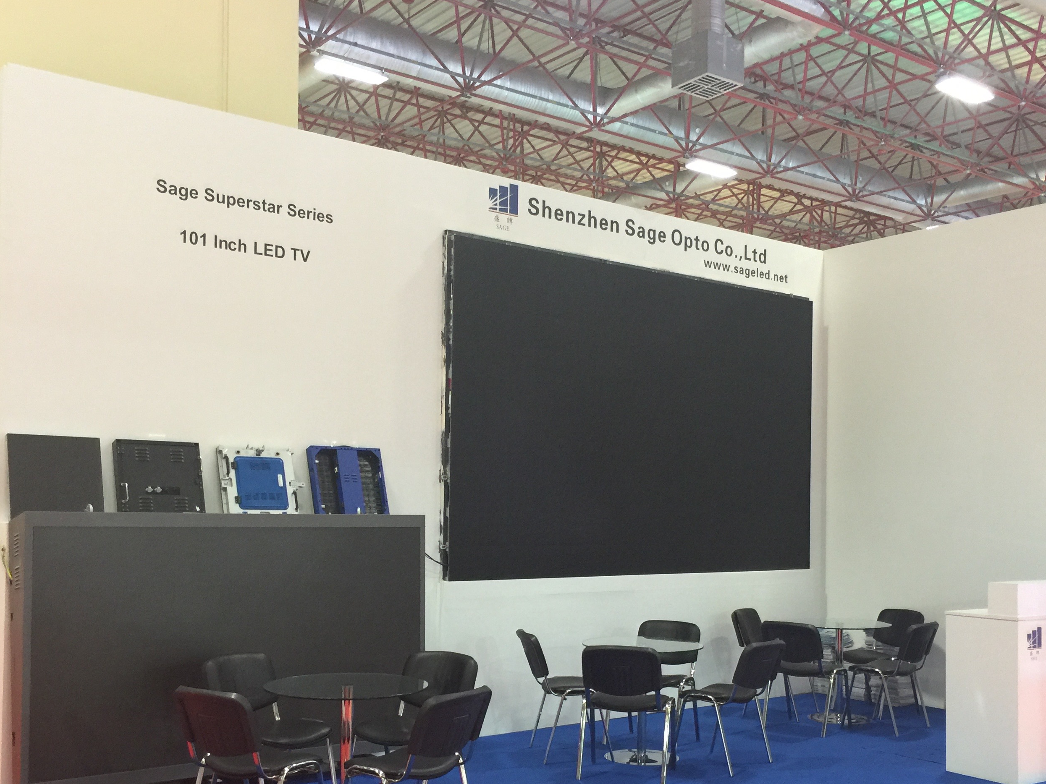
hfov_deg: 49.0
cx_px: 549
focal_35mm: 38
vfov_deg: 37.5
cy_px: 496
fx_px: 1148
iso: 80
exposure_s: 1/17
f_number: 2.2
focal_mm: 4.15
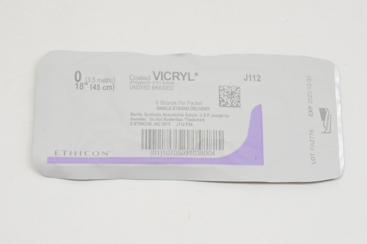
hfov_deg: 24.6
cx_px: 184
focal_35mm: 82
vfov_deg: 16.5
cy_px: 122
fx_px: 840
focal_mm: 55
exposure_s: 1/60
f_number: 7.1
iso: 400
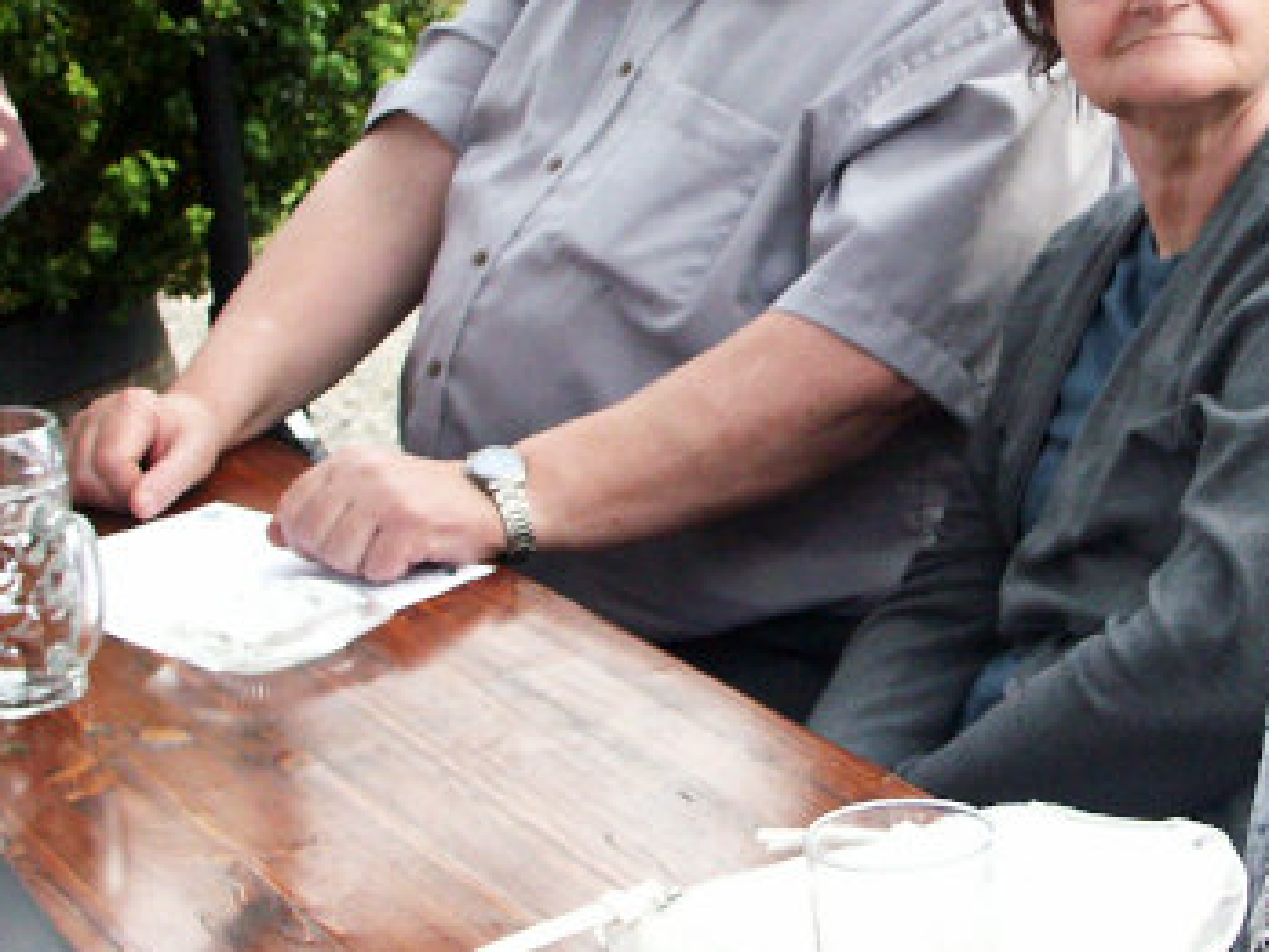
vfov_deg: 14.4
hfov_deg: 19.0
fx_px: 3776
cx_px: 944
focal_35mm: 103
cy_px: 357
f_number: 2.8
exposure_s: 1/500
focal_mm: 7.2
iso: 200
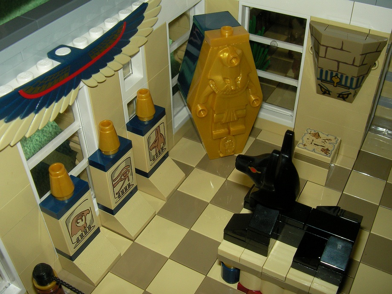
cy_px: 147
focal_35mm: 38
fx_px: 430
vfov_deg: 37.7
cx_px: 196
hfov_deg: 49.0
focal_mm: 6.3
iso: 100
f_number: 6.6
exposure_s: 1/30
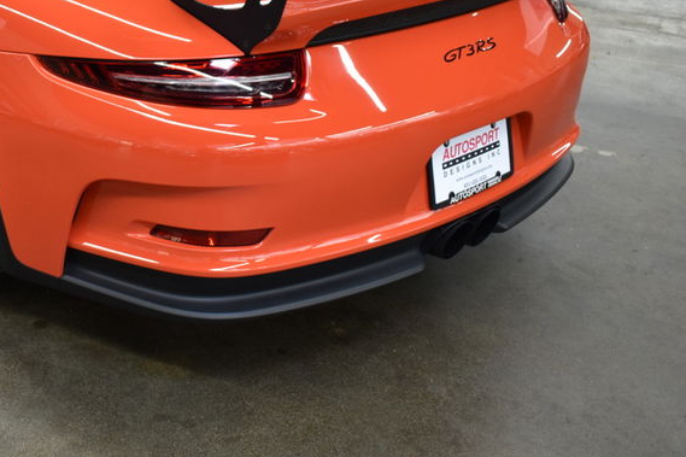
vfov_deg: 24.4
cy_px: 53
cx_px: 109
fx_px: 1029
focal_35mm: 54
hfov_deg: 35.3
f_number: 3.5
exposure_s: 1/30
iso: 320
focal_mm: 20
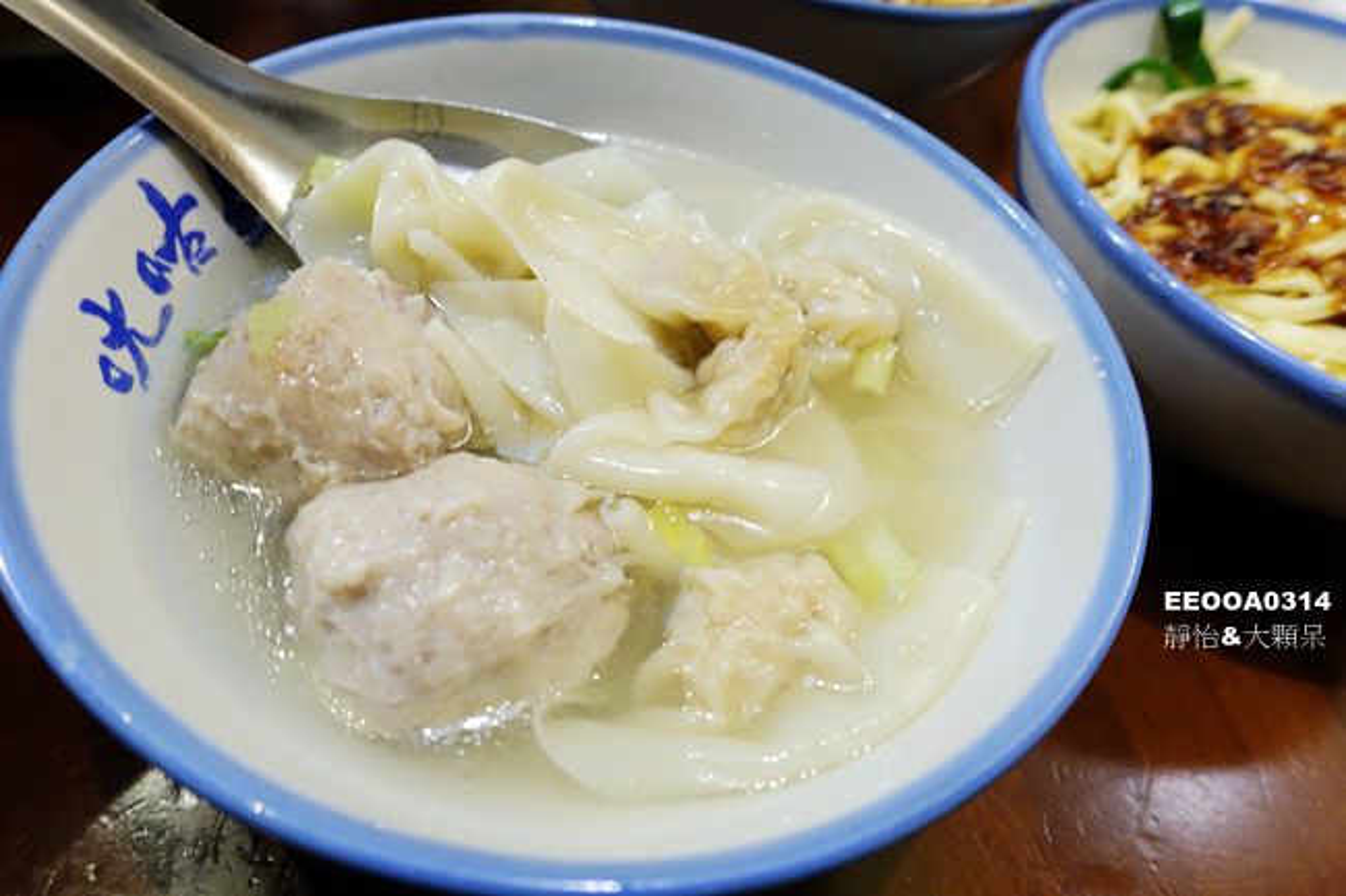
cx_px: 673
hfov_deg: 71.5
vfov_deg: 51.3
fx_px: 934
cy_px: 448
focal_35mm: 25
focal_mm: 9.12
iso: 800
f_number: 3.5
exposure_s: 1/13
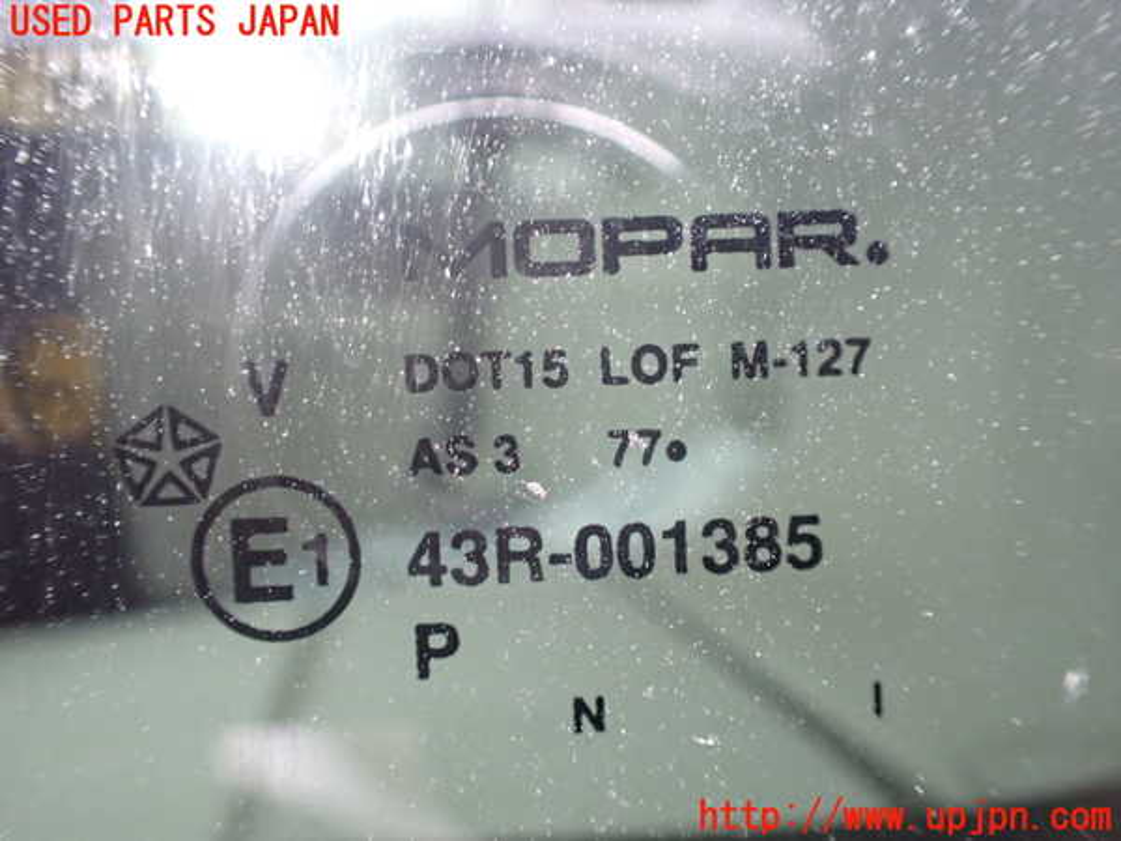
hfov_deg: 60.0
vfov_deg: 46.8
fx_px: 972
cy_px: 420
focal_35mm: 30
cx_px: 560
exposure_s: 1/125
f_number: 2.3
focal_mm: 5.4
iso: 800
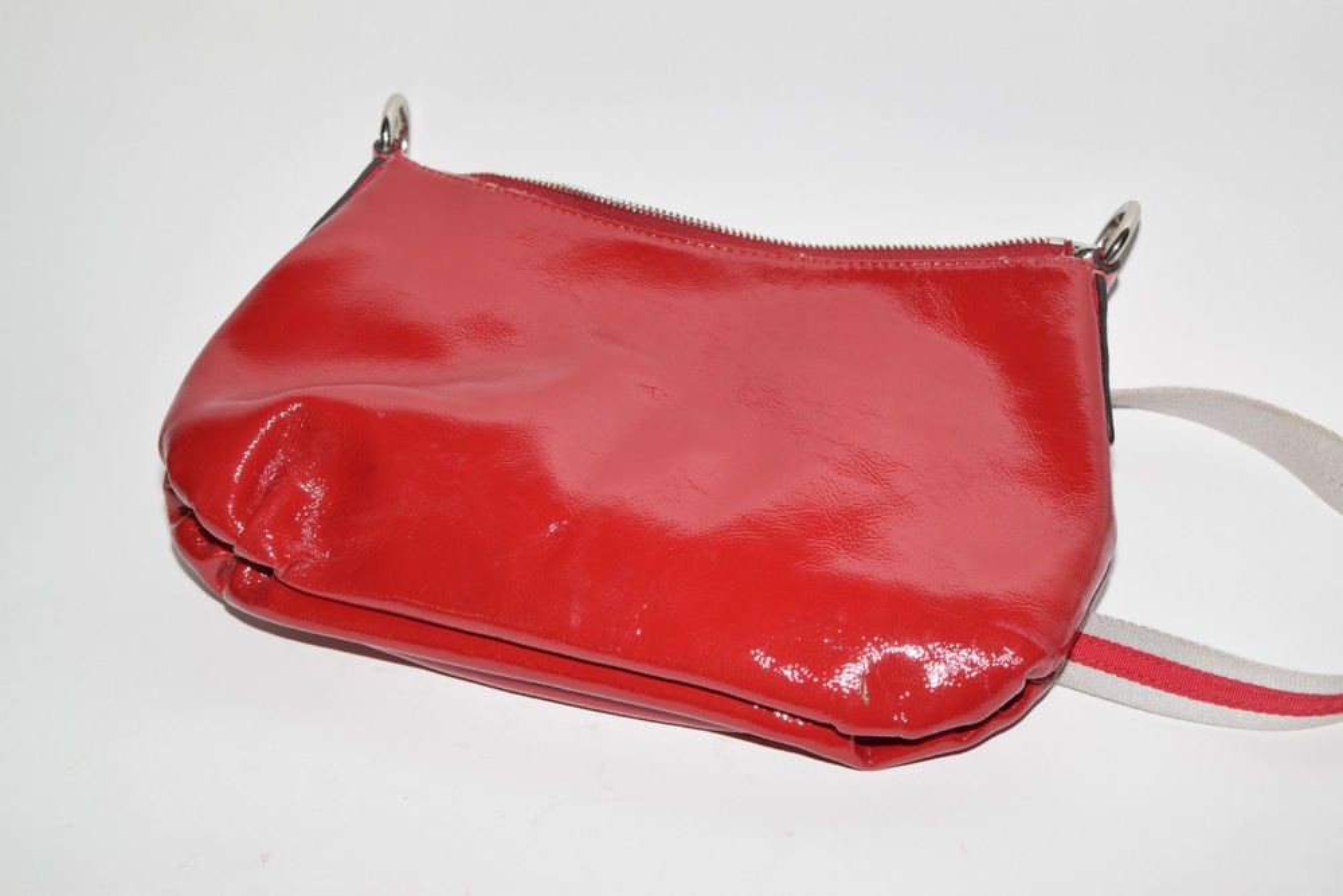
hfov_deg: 28.1
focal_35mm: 72
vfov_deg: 18.9
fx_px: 2686
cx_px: 672
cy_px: 448
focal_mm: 48
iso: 800
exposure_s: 1/100
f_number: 5.6
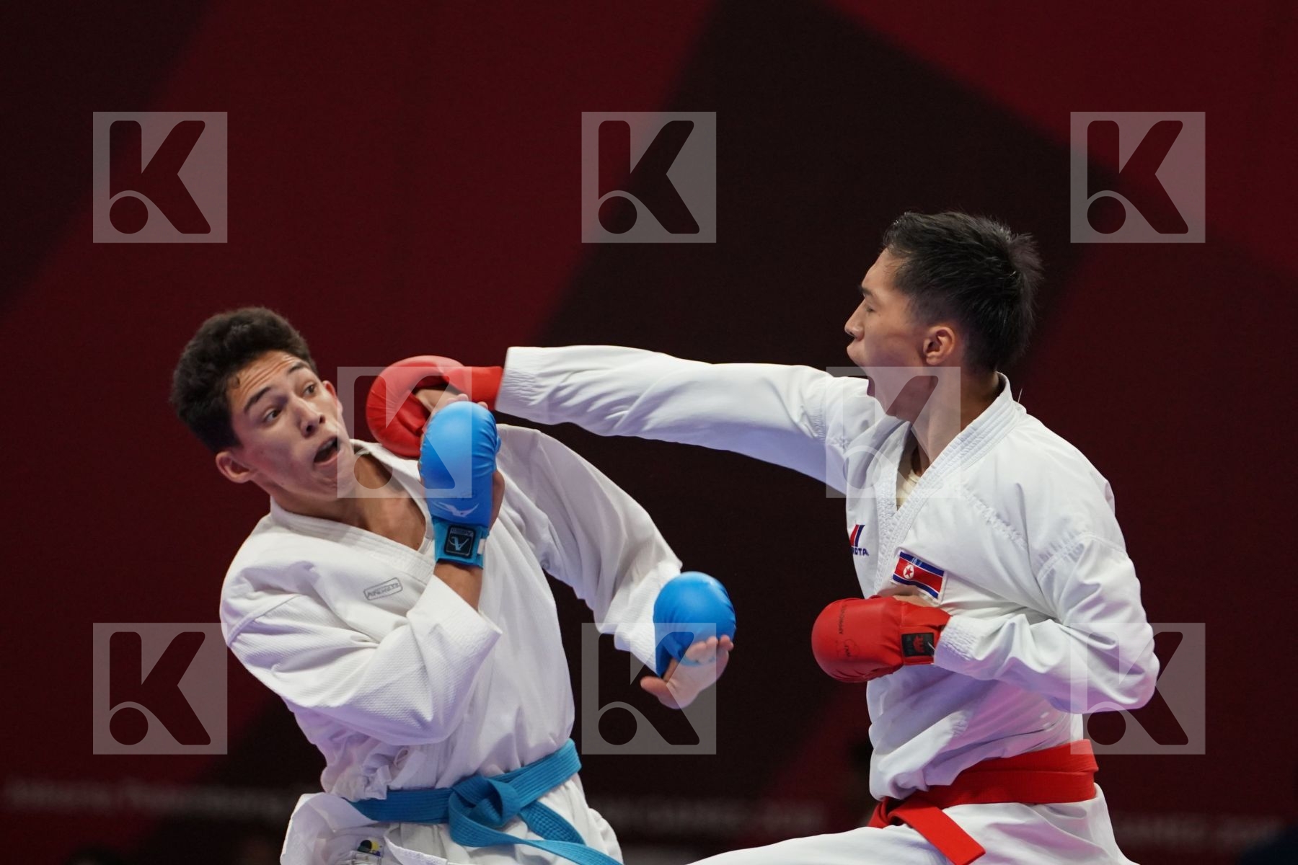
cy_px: 432
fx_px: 12907
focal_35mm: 358
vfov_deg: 3.8
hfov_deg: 5.8
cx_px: 649
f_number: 4
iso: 3200
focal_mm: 239
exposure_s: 1/1000
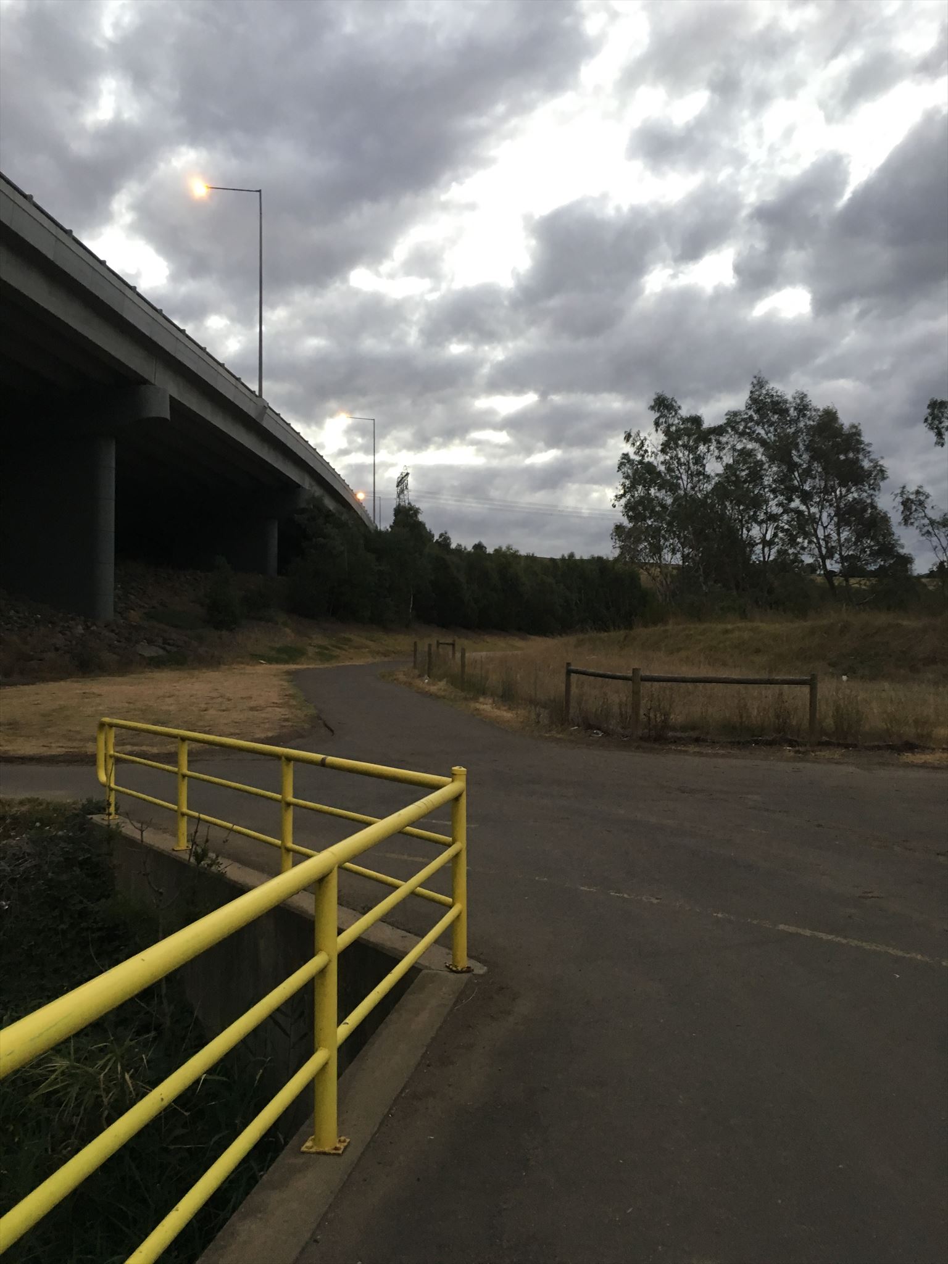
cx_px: 474
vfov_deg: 61.7
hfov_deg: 48.2
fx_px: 1059
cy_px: 632
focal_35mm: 29
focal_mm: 4.15
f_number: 2.2
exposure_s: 1/33
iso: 125
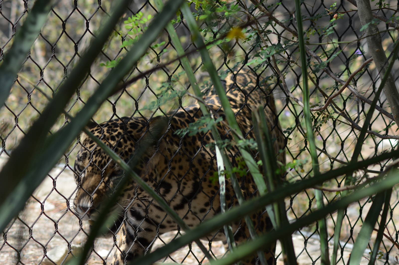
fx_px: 1991
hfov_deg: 11.4
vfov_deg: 7.6
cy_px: 132
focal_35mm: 180
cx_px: 200
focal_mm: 120
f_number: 5.6
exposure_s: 1/500
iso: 200
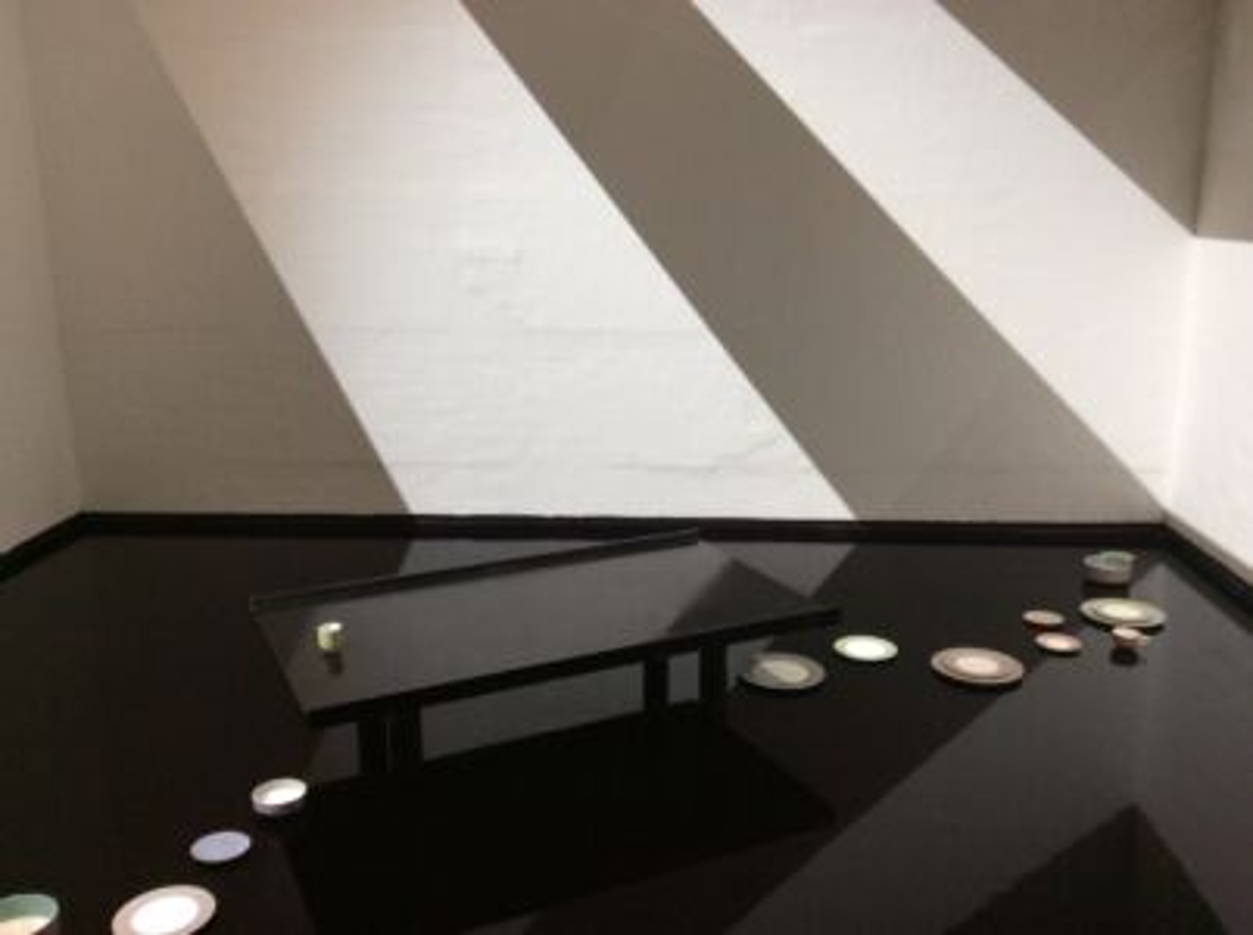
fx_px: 1156
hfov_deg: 56.9
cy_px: 468
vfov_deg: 44.0
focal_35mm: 32
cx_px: 626
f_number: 2.4
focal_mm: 3.3
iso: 50
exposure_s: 1/24
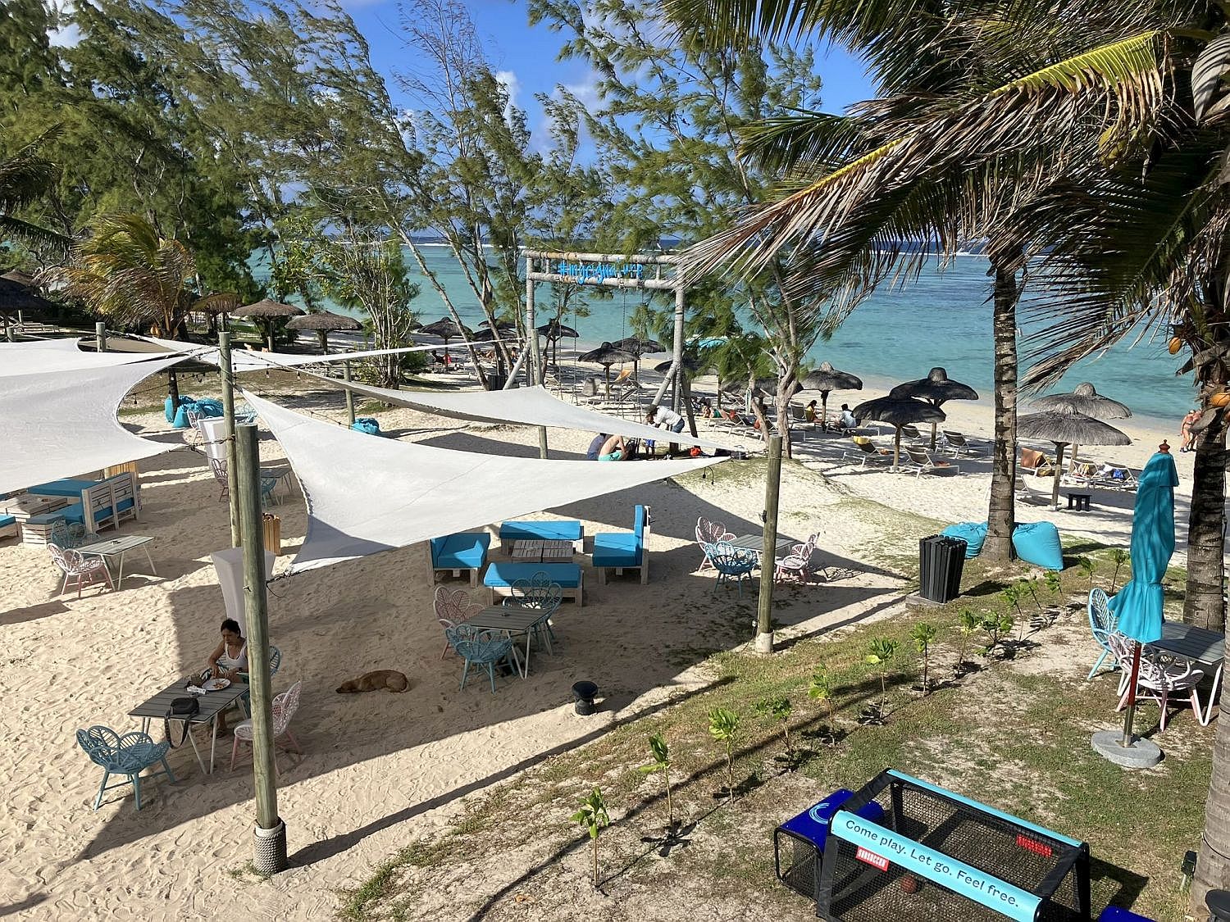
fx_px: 995
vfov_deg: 49.7
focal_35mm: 28
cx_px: 615
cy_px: 461
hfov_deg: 63.4
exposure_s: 1/3247
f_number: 1.8
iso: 32
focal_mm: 3.99
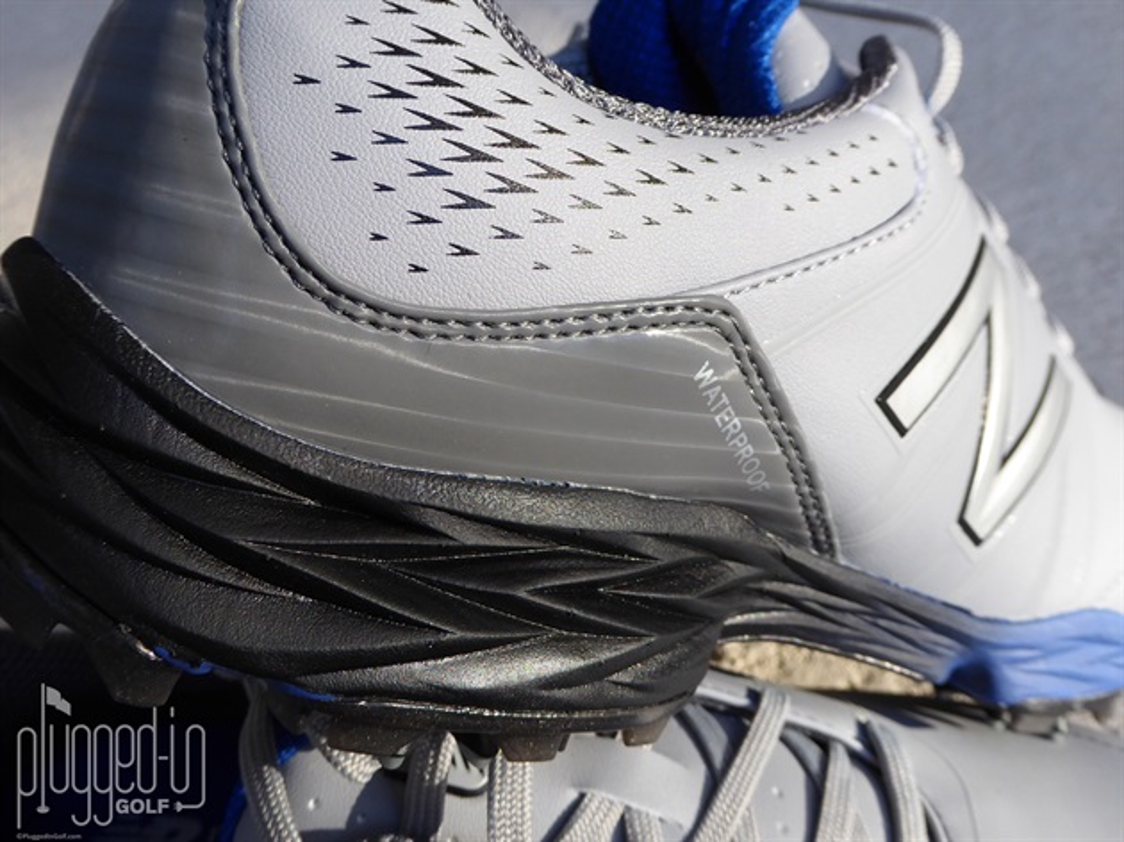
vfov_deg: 39.6
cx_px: 562
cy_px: 421
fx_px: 1168
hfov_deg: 51.4
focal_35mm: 36
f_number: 3.7
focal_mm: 6.3
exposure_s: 1/60
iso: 160
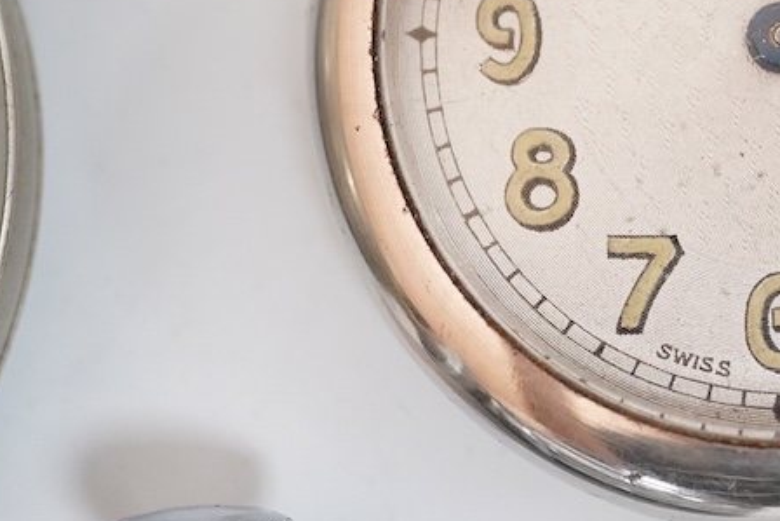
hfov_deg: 17.9
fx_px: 2449
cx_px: 676
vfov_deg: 12.0
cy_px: -42
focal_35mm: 113
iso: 2500
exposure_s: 1/100
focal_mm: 30
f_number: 5
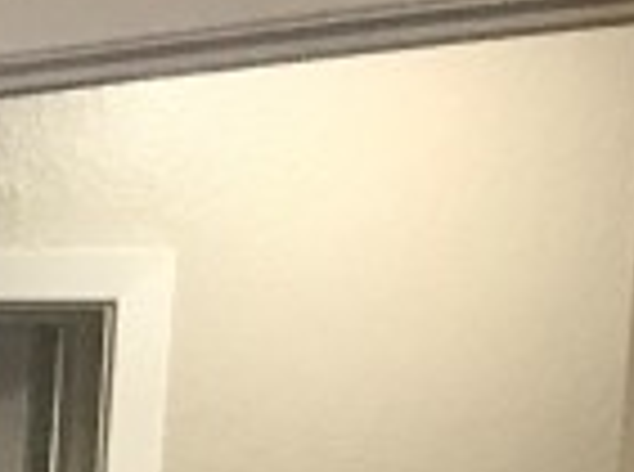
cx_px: -1506
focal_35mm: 204
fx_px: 3727
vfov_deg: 6.6
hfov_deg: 7.9
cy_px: 1371
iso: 32
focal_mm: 3.99
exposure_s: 1/30
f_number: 1.8
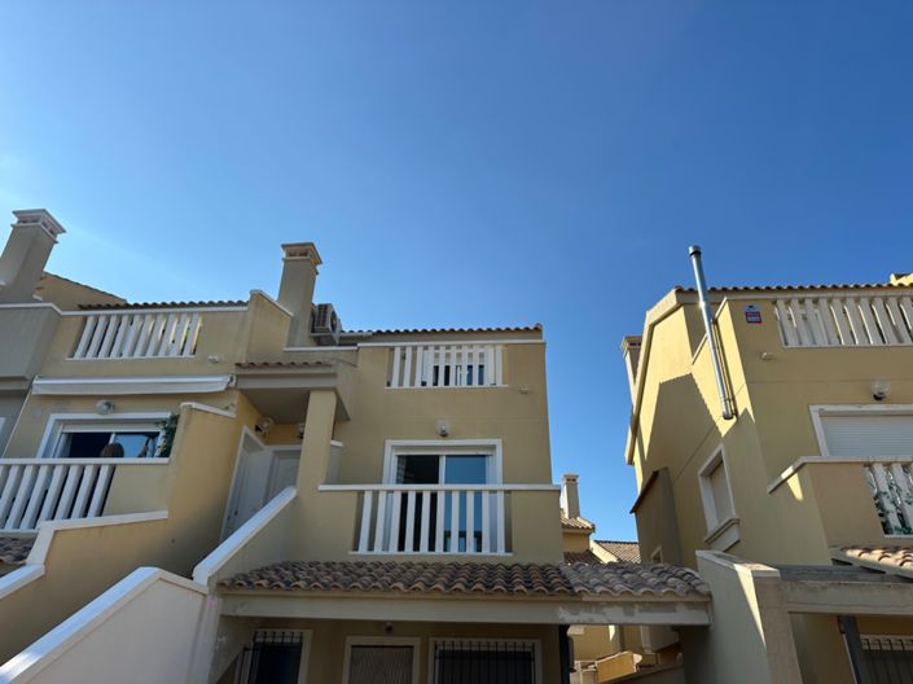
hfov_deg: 71.6
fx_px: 633
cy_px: 342
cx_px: 456
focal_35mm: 24
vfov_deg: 56.8
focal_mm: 6.86
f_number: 1.78
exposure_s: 1/5525
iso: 80
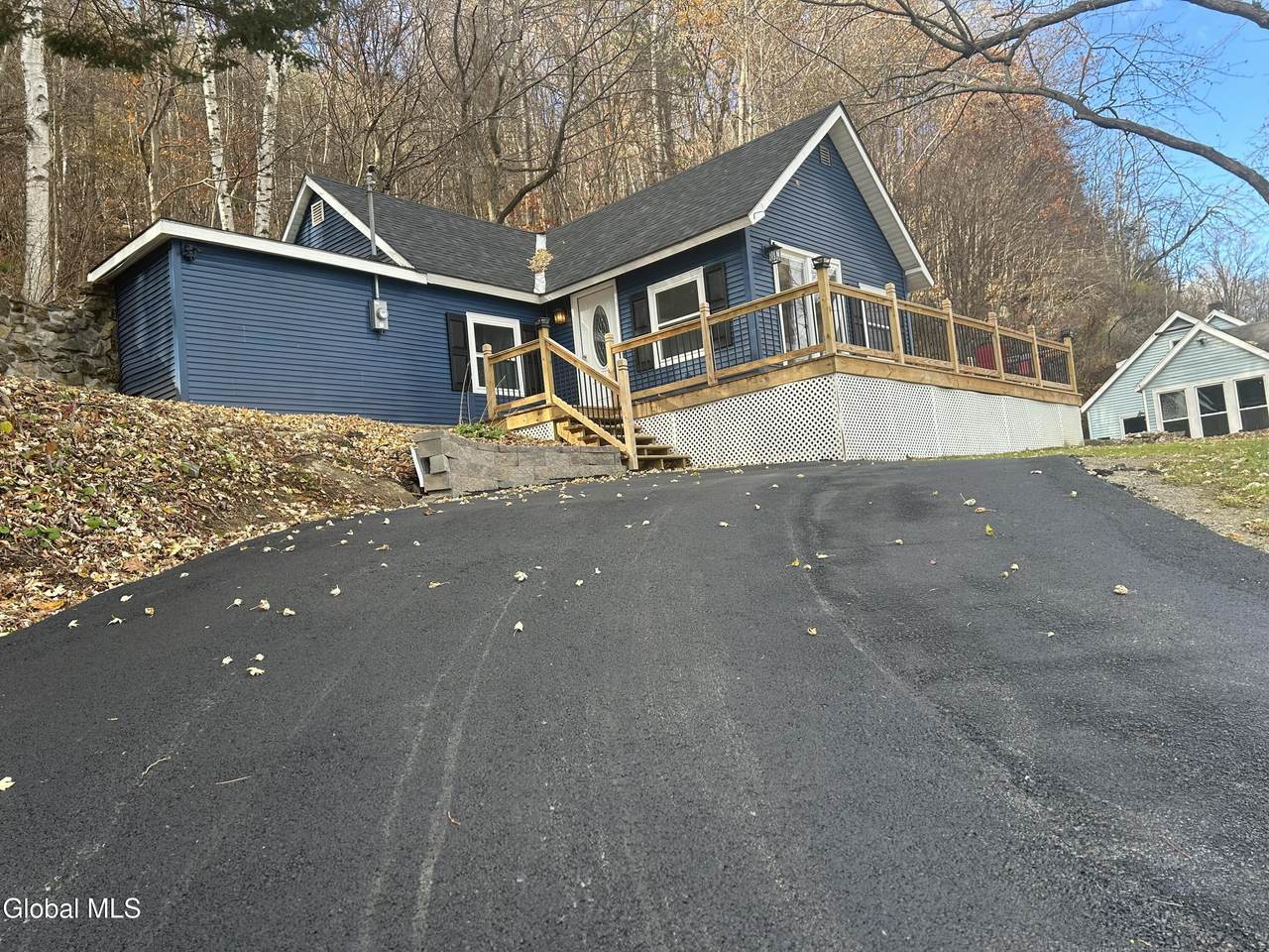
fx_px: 953
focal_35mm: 26
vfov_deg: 53.1
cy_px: 476
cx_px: 634
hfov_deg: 67.3
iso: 50
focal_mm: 5.7
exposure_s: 1/561
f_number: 1.5
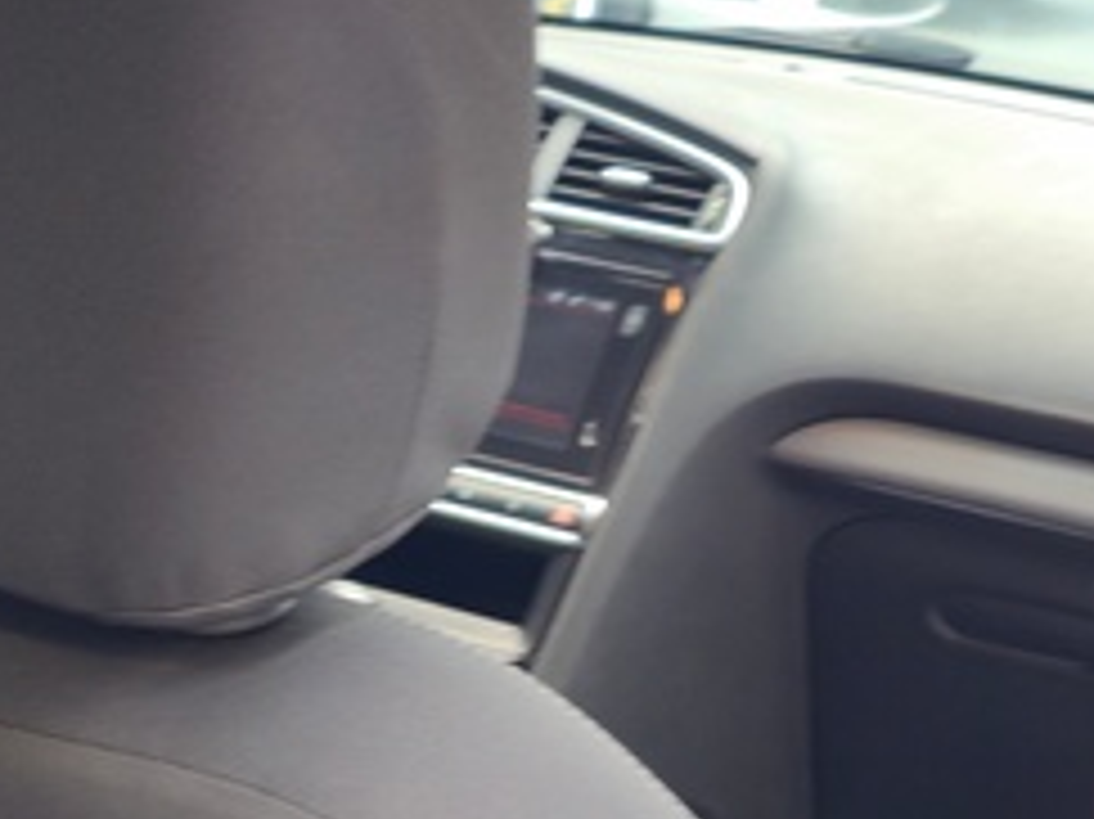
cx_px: 14
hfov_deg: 19.7
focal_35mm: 97
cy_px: 891
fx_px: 3064
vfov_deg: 14.9
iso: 40
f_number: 1.7
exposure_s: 1/60
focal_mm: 6.3
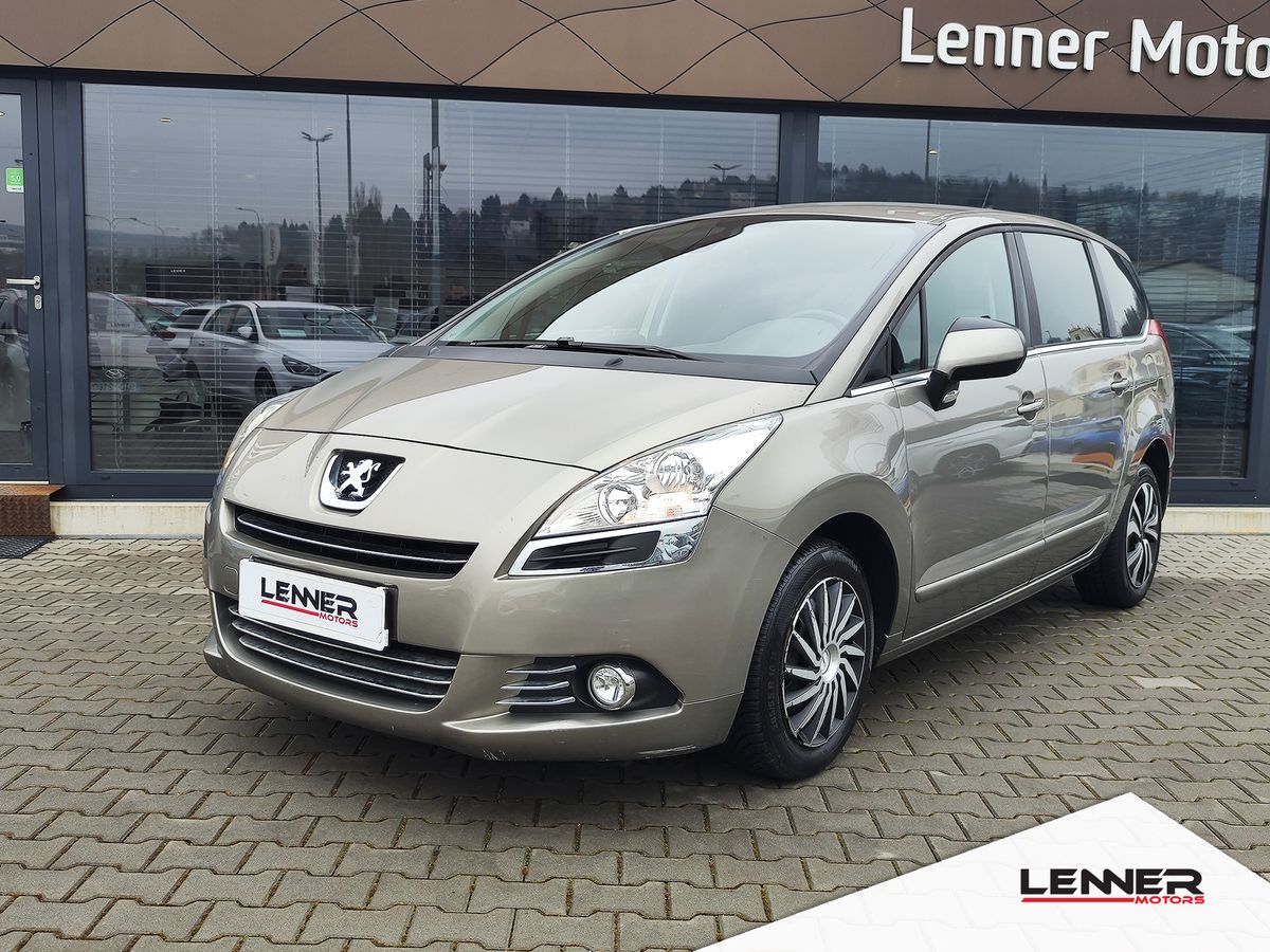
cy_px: 476
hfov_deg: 73.9
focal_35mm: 23
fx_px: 844
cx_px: 635
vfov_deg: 58.9
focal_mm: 7.01
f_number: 1.69
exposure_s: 1/140
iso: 50
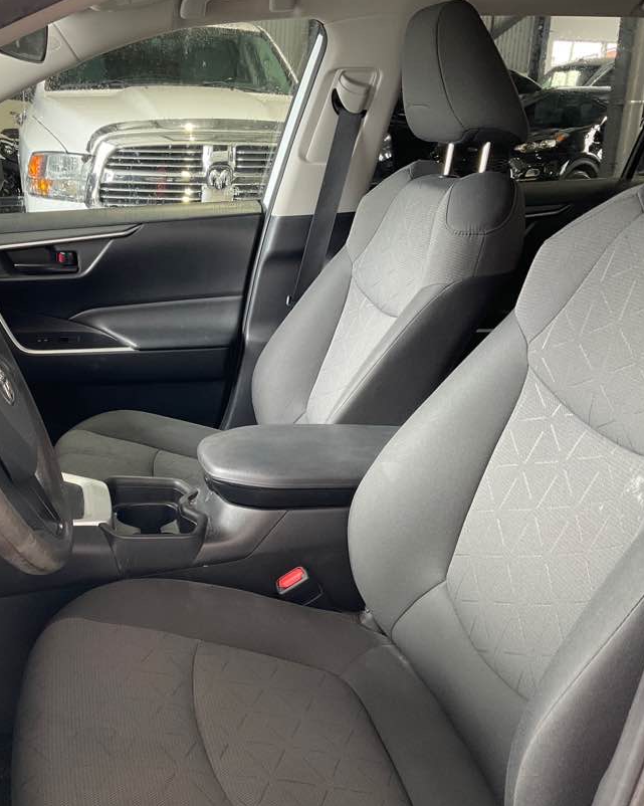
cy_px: 407
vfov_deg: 45.8
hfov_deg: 36.8
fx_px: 954
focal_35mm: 40
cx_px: 195
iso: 100
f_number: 1.8
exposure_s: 1/60
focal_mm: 3
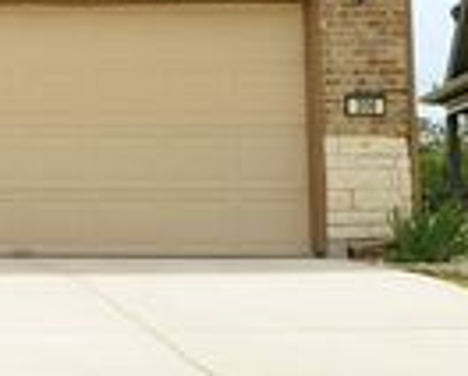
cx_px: -376
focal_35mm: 124
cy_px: -51
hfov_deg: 13.8
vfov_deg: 12.2
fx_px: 1720
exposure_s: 1/100
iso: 100
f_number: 14
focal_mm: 35
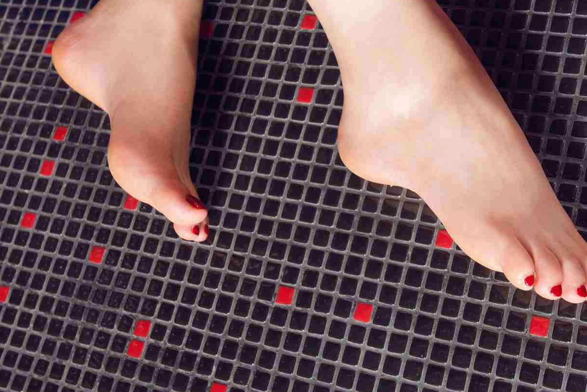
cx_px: 341
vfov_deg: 25.7
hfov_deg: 38.1
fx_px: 848
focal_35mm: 52
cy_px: 107
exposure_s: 1/125
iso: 100
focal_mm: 35
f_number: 9
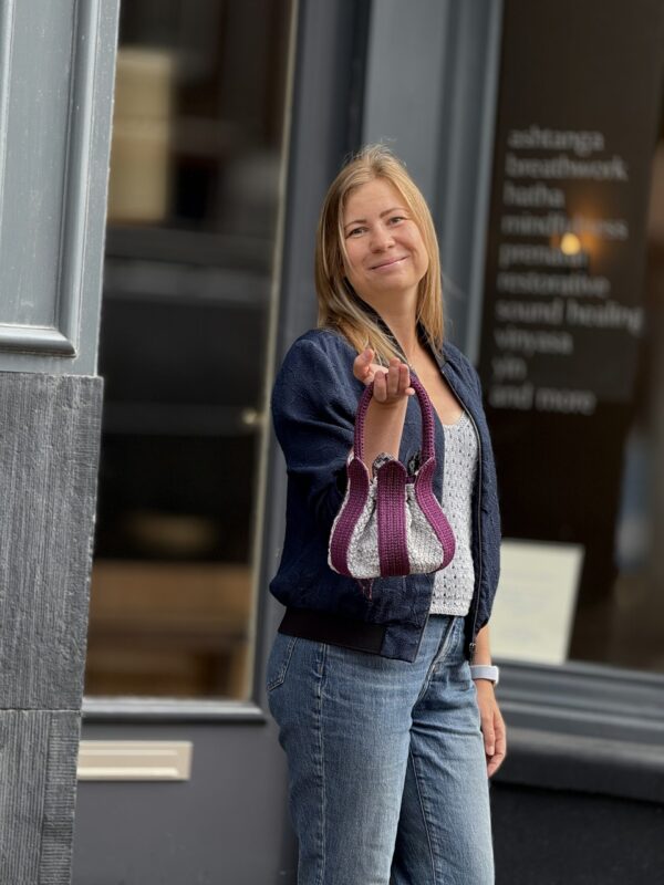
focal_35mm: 120
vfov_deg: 16.4
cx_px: 332
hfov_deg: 12.3
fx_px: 3069
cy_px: 442
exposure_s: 1/234
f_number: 2.8
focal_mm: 15.66
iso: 50
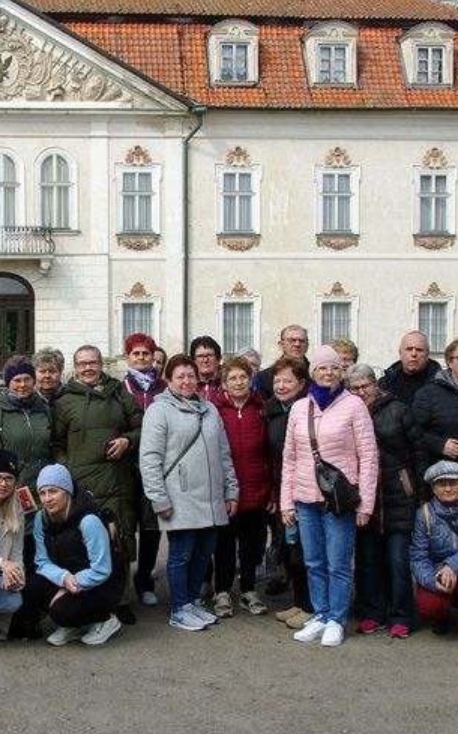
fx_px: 1160
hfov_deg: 22.0
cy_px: 416
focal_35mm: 58
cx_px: 93
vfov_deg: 35.1
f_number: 9.5
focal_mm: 21
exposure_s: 1/60
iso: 100
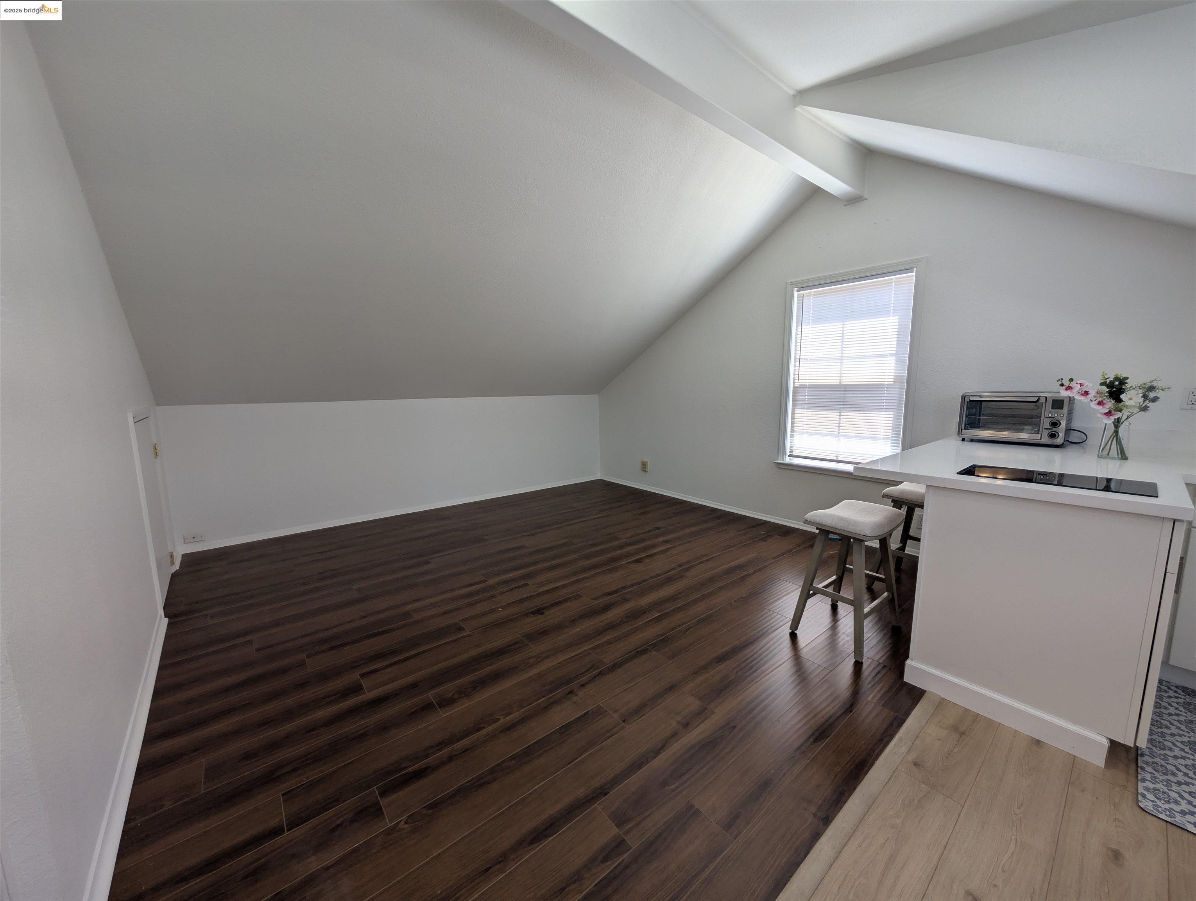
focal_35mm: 12
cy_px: 450
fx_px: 415
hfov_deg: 110.5
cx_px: 598
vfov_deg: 94.6
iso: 51
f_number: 1.7
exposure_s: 1/226
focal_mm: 2.02
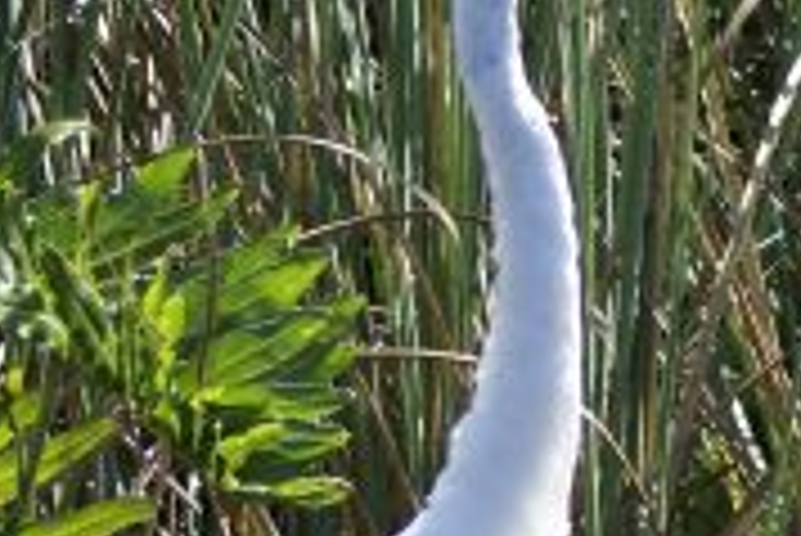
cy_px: 545
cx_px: 513
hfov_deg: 4.1
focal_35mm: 506
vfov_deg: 2.7
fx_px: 11273
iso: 100
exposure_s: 1/200
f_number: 5.6
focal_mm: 75
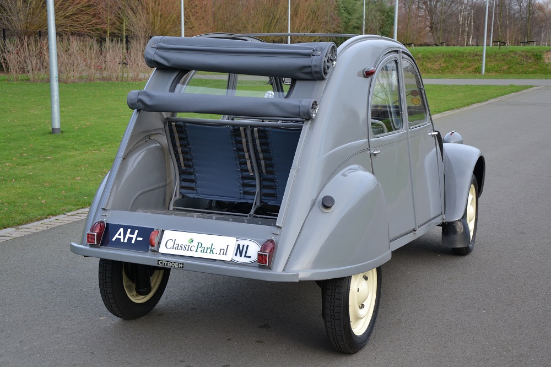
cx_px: 276
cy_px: 184
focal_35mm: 60
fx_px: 918
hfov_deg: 33.4
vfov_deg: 22.6
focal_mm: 40
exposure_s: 1/125
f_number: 5.6
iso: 180
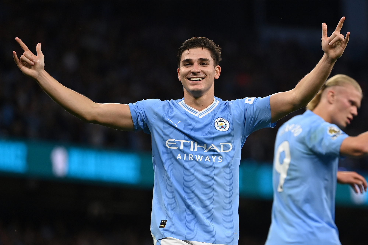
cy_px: 122
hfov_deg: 10.3
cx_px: 184
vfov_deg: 6.9
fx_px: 2045
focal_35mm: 200
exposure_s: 1/1000
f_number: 2.8
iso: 1000
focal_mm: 200
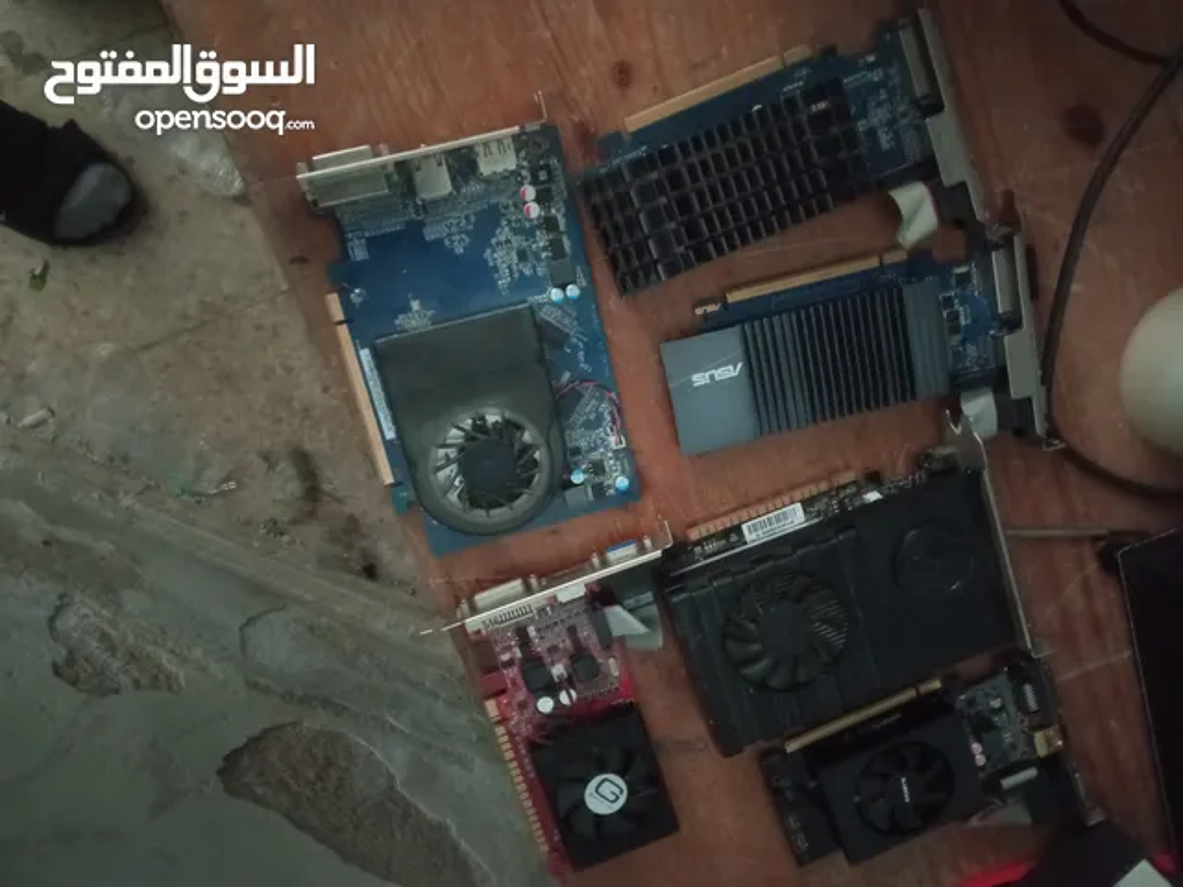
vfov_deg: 51.4
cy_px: 444
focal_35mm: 27
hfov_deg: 65.3
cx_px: 592
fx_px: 923
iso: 3997
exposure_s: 1/14.3
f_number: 2.2
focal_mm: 3.79
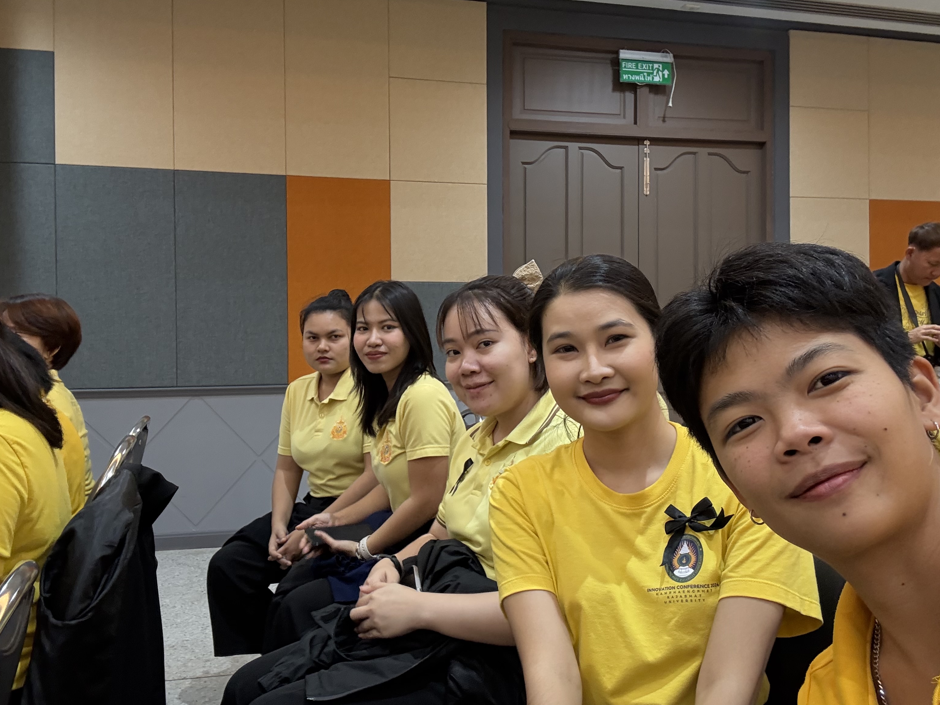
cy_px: 345
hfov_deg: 60.0
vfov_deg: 46.8
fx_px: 815
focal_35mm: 30
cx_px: 460
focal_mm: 2.69
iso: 160
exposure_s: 1/50
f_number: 1.9
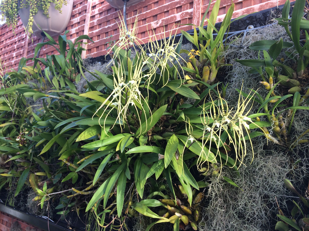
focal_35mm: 30
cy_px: 116
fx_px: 268
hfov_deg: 60.0
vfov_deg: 46.8
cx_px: 154
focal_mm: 4.12
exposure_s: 1/154
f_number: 2.2
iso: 32
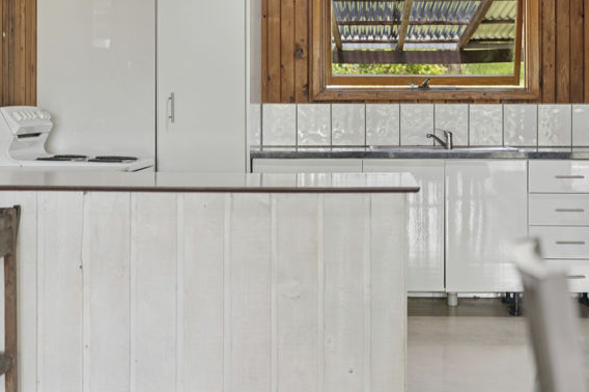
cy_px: 121
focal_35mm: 62
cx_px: 391
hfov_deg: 32.1
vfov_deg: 21.8
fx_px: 1014
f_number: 2.8
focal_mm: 44
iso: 640
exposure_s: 1/320
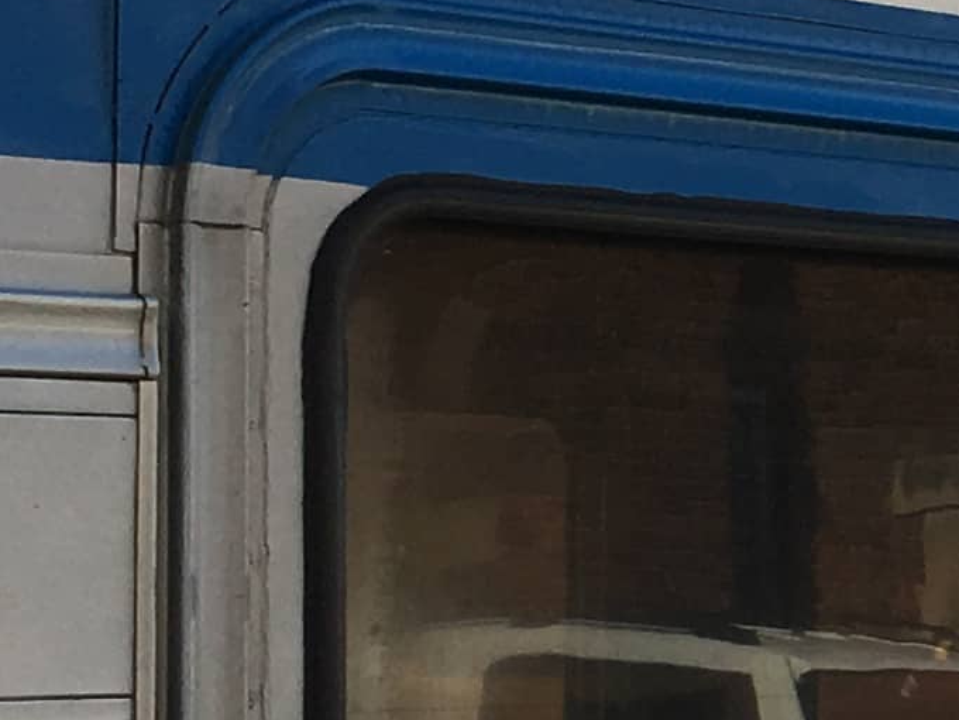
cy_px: 463
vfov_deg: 8.6
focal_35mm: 172
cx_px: 1601
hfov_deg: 10.9
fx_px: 4765
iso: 25
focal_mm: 4.15
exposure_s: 1/699
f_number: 2.2
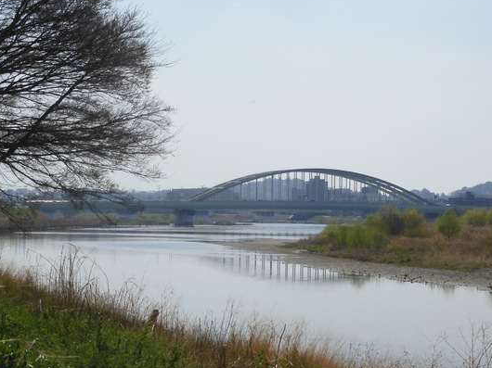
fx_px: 1321
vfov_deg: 15.9
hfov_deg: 21.1
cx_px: 248
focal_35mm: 93
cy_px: 194
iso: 100
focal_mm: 13.7
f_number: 4.5
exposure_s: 1/1600
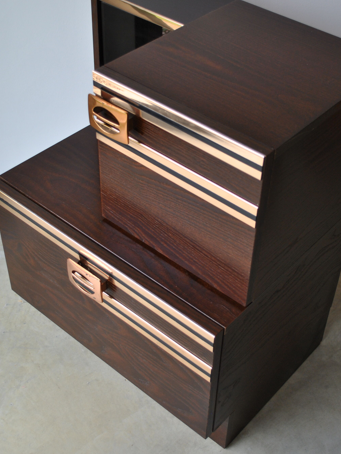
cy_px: 217
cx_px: 185
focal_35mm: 50
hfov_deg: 29.1
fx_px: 657
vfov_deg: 38.2
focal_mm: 24
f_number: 4
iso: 200
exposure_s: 1/60
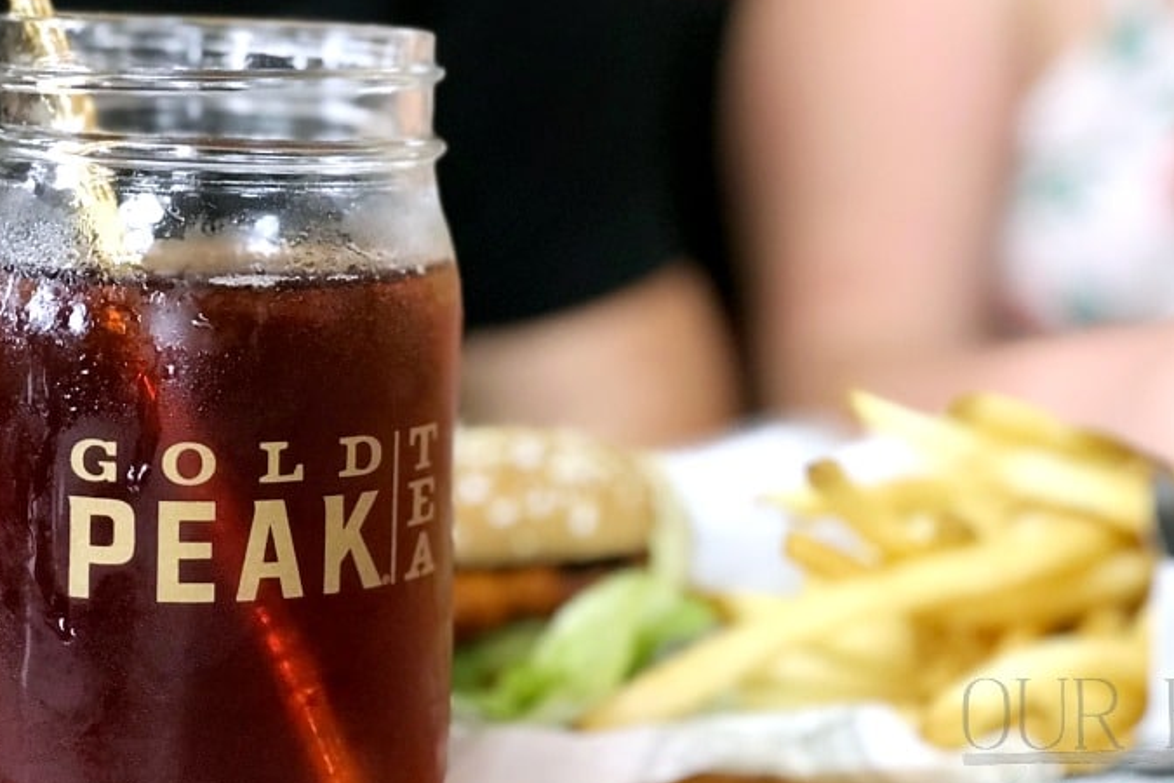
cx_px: 743
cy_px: 253
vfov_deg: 17.2
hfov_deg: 25.6
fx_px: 2576
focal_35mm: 79
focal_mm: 6.6
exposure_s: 1/60
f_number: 2.8
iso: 500
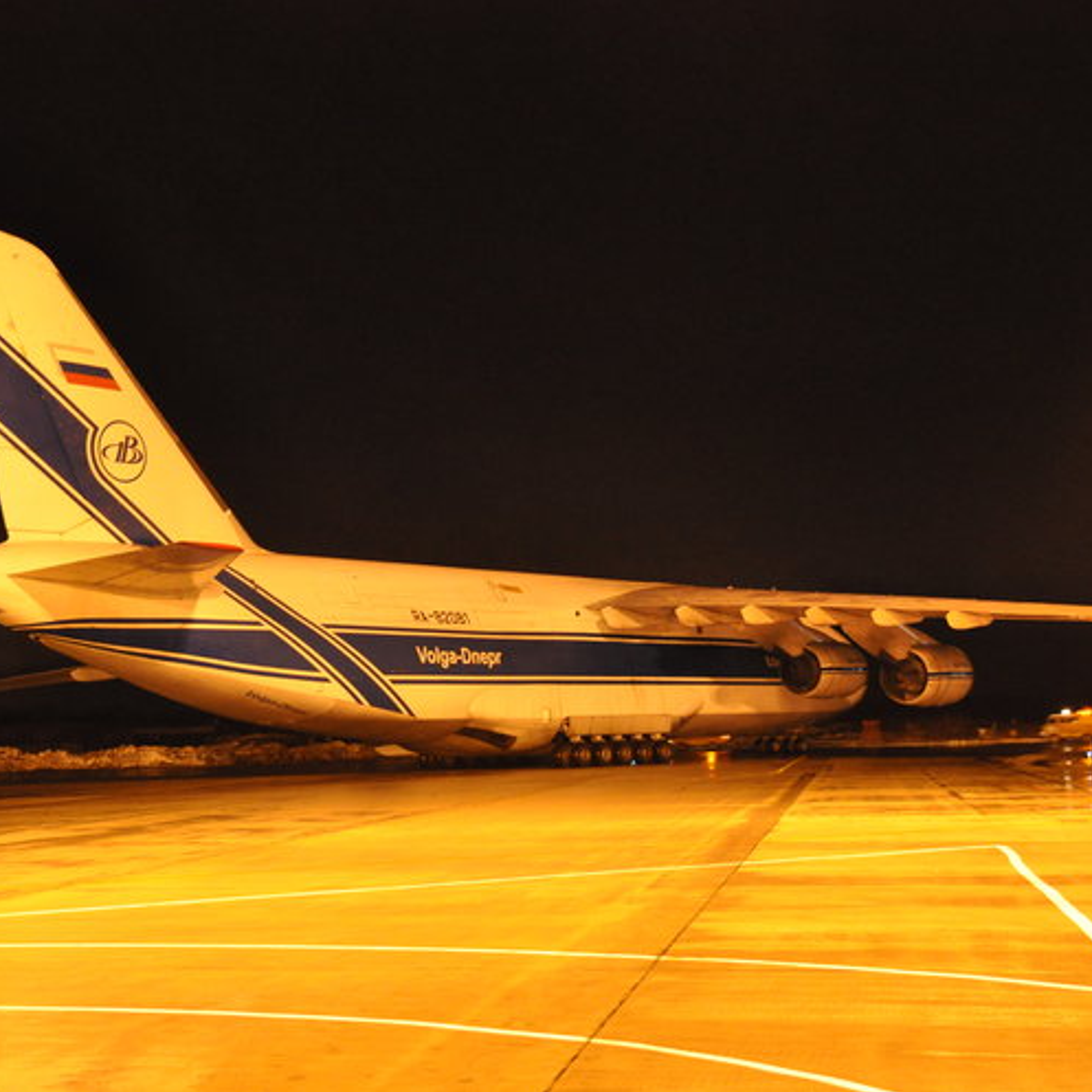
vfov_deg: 31.6
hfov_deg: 31.6
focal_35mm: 54
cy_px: 545
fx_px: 1927
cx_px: 535
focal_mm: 28
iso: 2000
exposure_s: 1/6
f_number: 4
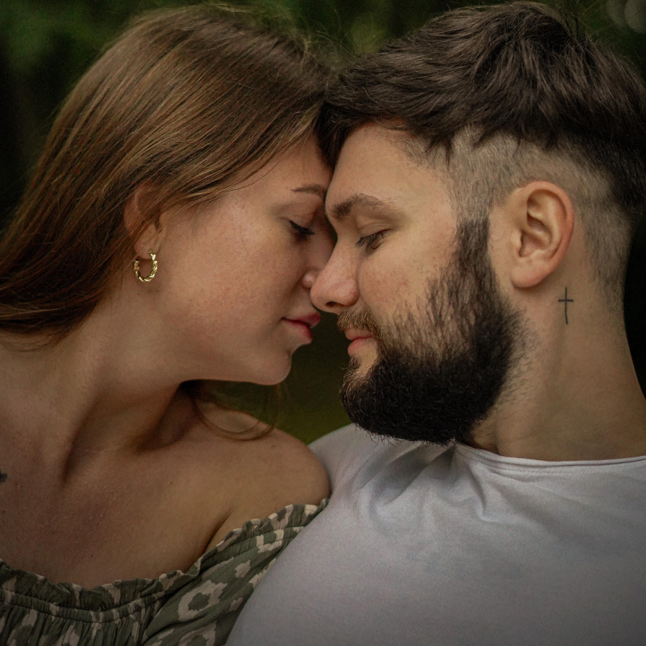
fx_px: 1351
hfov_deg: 26.9
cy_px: 185
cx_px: 323
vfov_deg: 26.6
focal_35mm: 64
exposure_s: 1/5000
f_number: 1.8
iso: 12800
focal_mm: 50
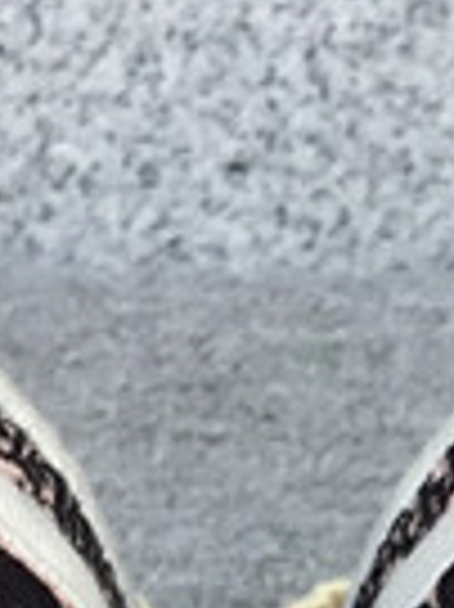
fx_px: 3626
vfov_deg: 9.0
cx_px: 346
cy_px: 1205
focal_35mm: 207
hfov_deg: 7.2
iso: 25
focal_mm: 3.3
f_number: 2.4
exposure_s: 1/105
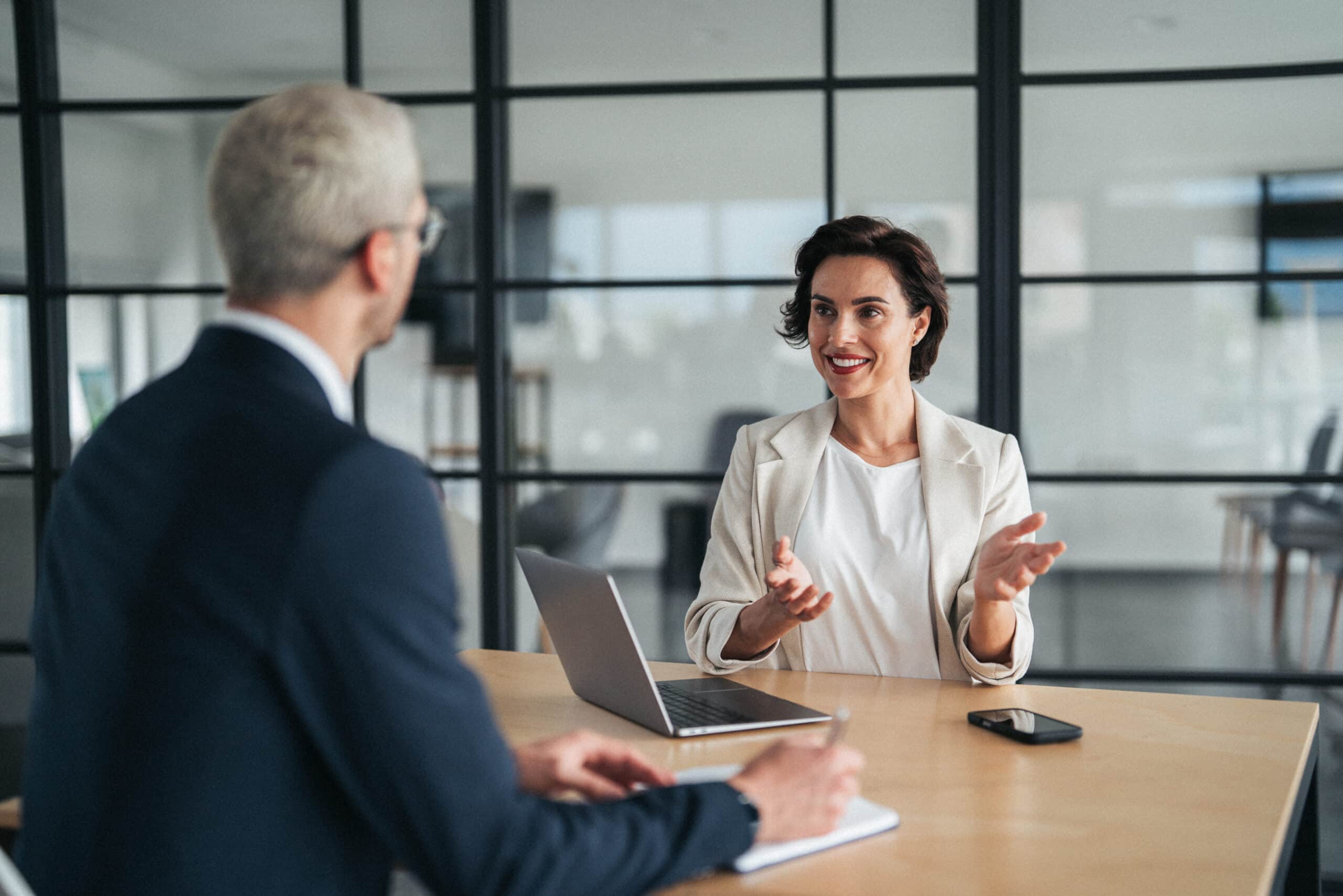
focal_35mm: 50
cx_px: 672
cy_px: 448
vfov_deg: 27.0
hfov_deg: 39.6
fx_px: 1865
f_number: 1.4
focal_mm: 50
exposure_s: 1/400
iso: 125
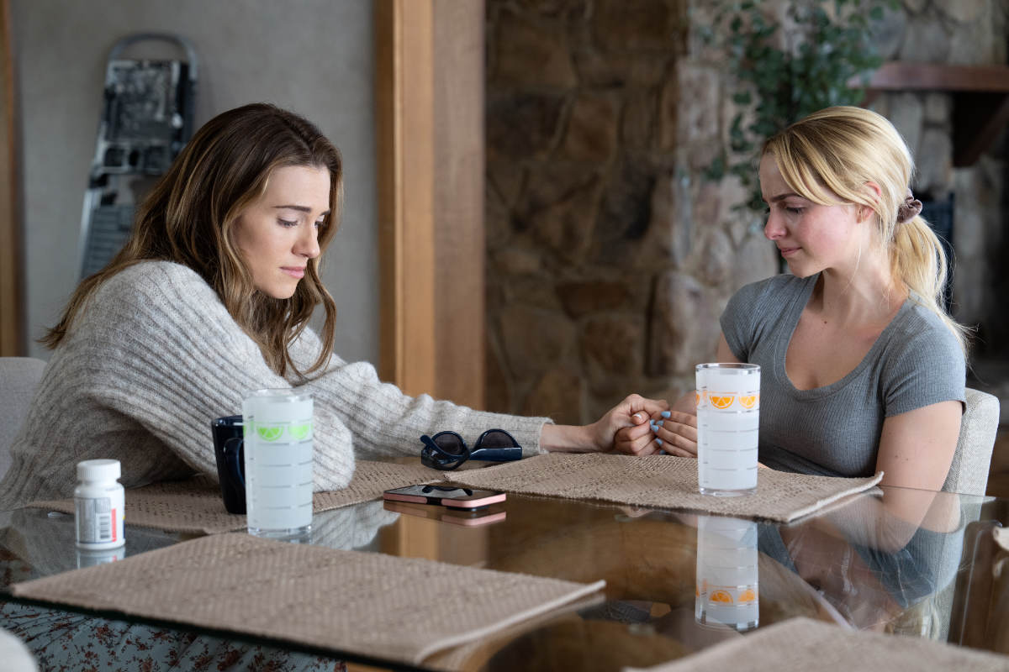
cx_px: 504
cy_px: 336
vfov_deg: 20.0
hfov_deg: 29.7
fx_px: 1906
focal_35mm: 68
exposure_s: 1/125
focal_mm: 68
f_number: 3.5
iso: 1250
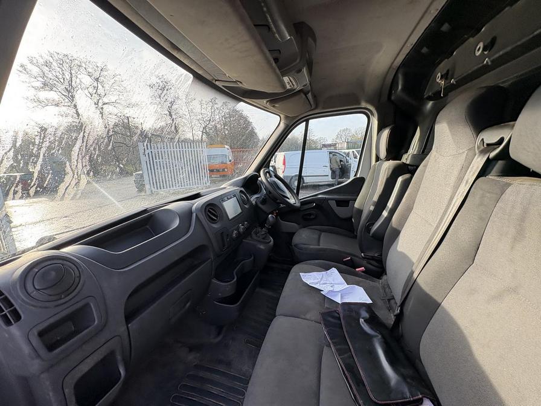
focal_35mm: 14
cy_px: 203
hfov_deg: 102.1
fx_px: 219
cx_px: 270
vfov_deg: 85.7
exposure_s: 1/147
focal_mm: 2.22
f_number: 2.2
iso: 64
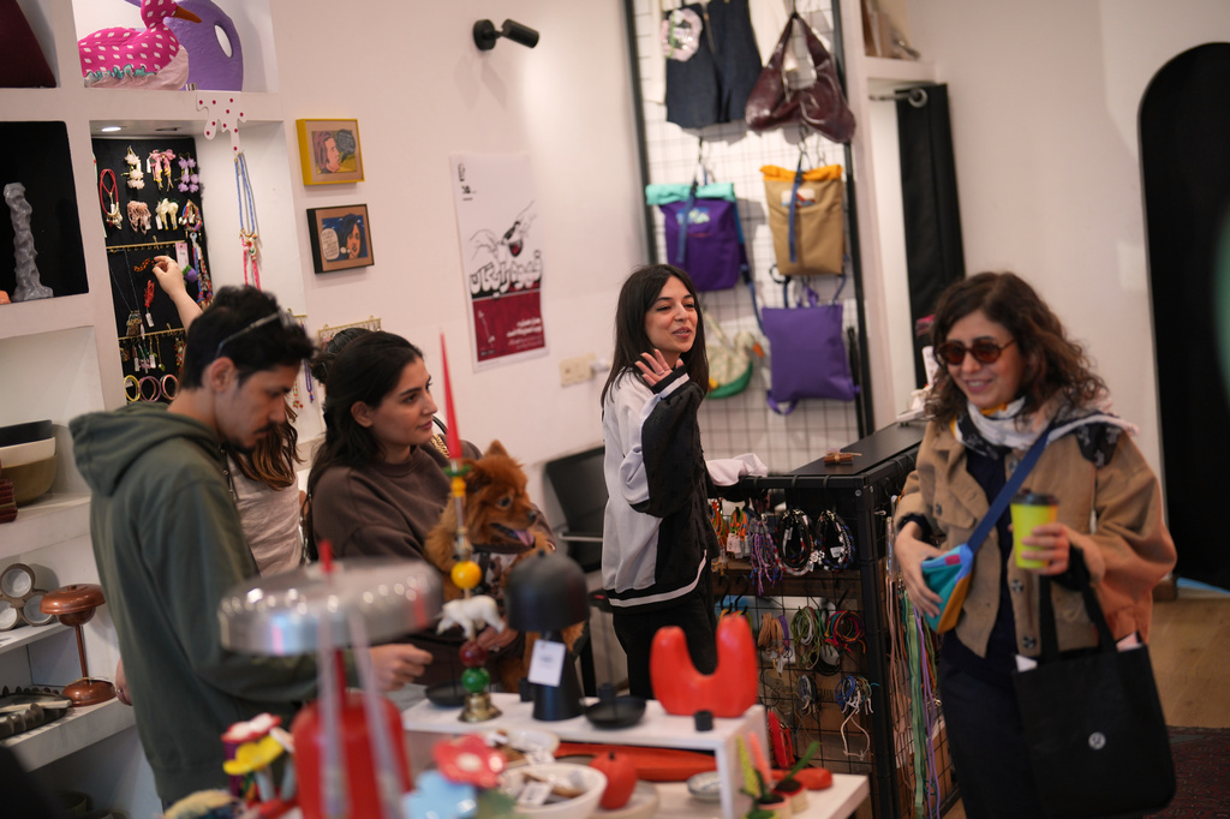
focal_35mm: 50
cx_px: 615
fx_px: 1708
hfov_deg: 39.6
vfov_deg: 27.0
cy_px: 410
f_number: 1.2
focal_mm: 50
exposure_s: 1/320
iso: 400
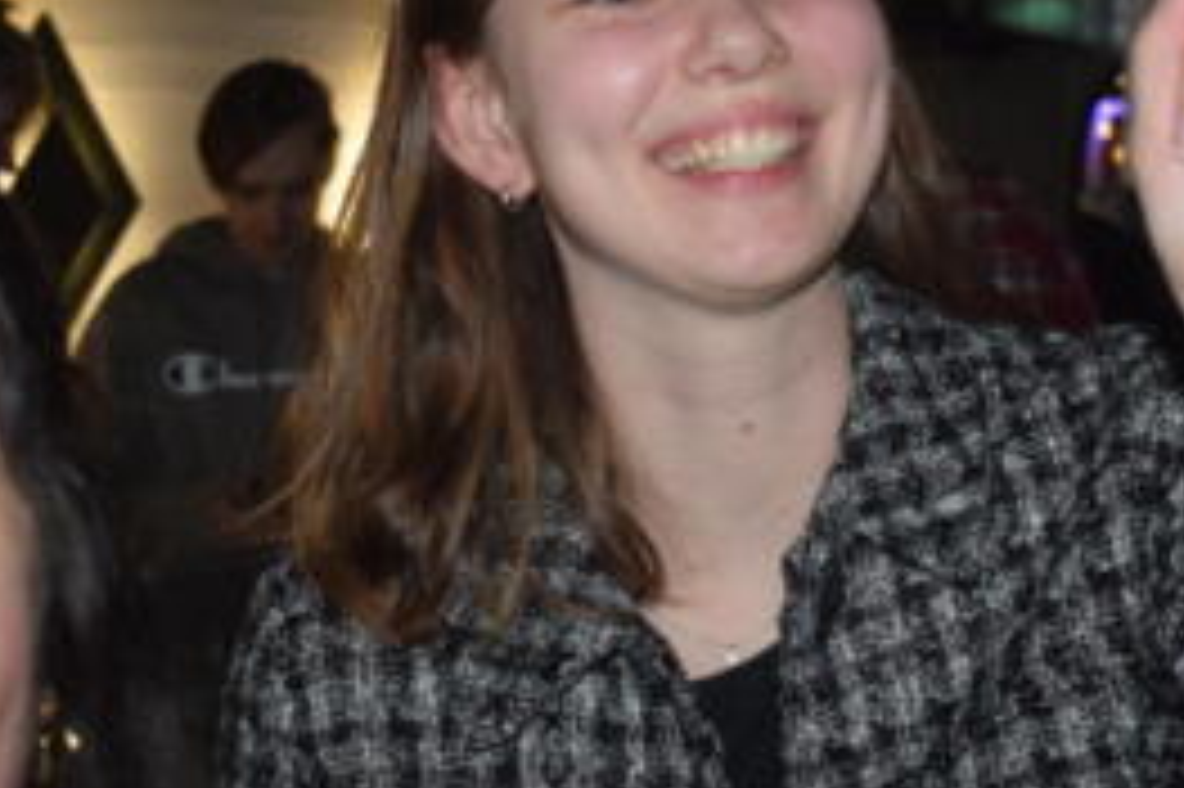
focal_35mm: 77
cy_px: 205
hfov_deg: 26.3
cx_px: 662
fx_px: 2529
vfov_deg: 17.6
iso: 1600
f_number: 4.5
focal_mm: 27
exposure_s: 1/60
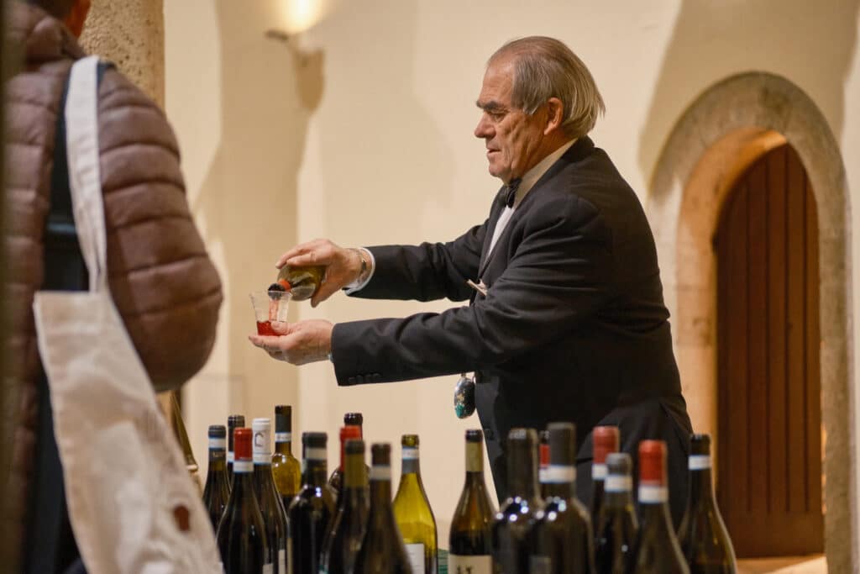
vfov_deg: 18.2
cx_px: 430
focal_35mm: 75
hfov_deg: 27.0
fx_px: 1792
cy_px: 287
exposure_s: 1/100
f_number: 2
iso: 6400
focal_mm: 50
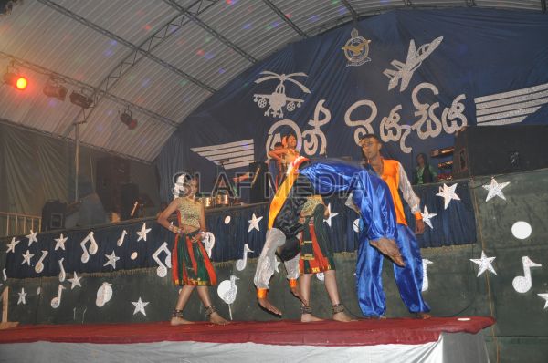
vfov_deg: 35.4
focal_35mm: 38
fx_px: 570
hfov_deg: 51.4
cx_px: 274
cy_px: 182
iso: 800
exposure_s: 1/60
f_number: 4
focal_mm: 25
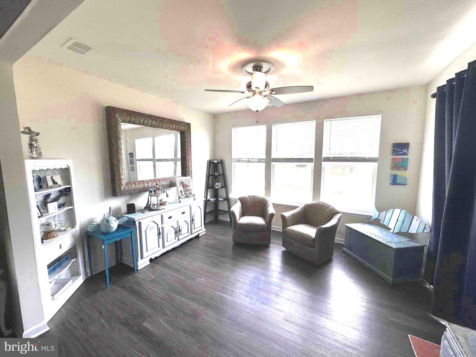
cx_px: 238
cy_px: 178
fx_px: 193
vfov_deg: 85.7
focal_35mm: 14
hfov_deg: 102.1
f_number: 2.2
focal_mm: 2.22
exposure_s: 1/180
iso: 40
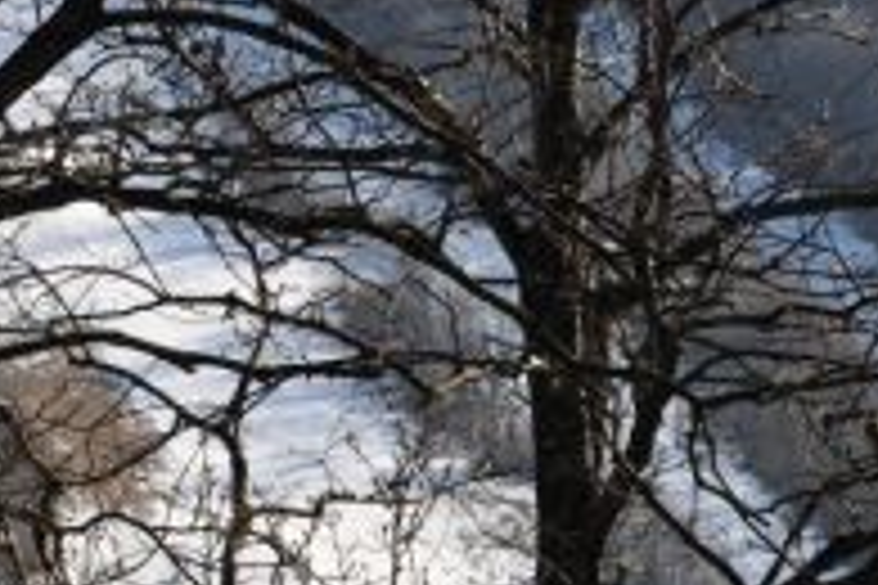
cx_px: 252
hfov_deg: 8.0
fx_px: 6292
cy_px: 529
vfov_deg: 5.3
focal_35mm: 258
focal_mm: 70
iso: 200
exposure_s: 1/200
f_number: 11
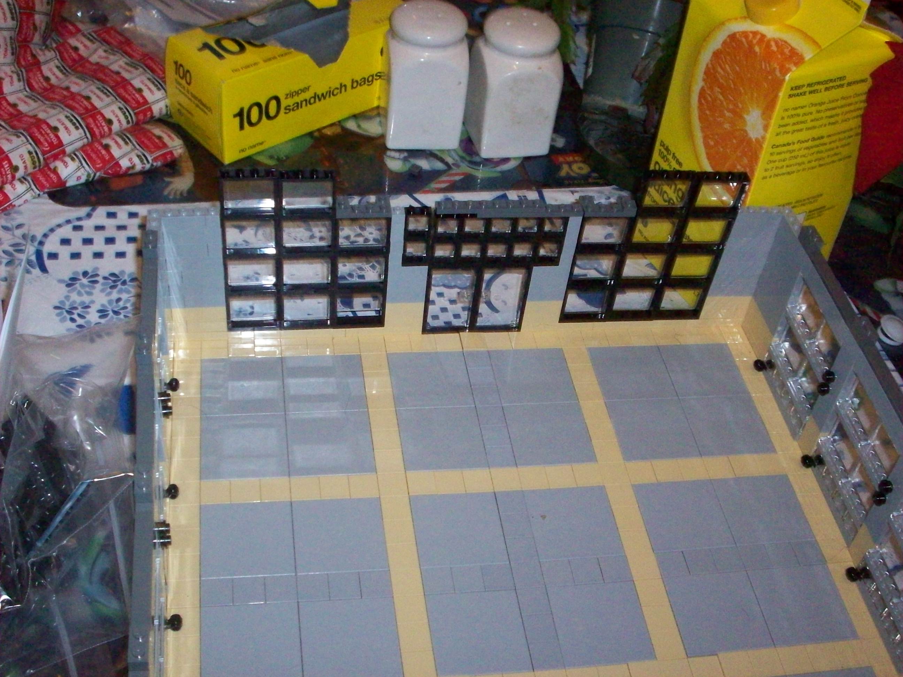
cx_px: 452
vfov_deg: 31.5
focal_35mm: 46
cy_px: 338
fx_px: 1200
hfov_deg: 41.2
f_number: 3.1
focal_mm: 7.6
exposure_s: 1/71.9
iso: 400
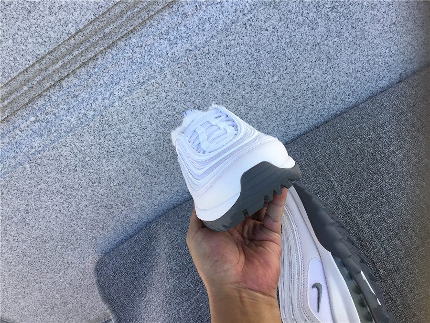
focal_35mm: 31
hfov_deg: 58.4
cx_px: 215
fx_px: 385
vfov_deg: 45.4
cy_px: 162
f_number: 2.4
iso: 25
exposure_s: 1/369
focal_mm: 3.3
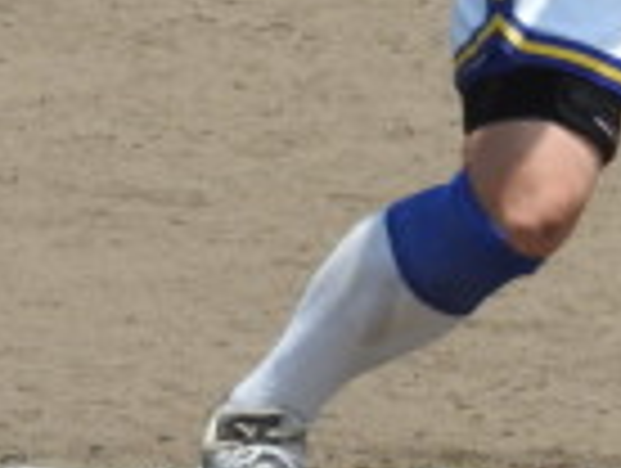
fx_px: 11699
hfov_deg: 3.0
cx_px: 936
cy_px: -297
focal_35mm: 651
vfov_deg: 2.3
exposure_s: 1/500
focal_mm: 26.9
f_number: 5.2
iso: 100
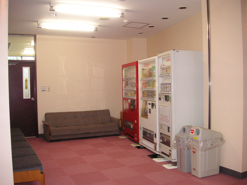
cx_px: 124
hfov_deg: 50.1
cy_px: 92
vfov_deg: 38.7
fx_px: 264
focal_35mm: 37
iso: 160
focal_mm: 6.1
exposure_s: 1/45
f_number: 2.8
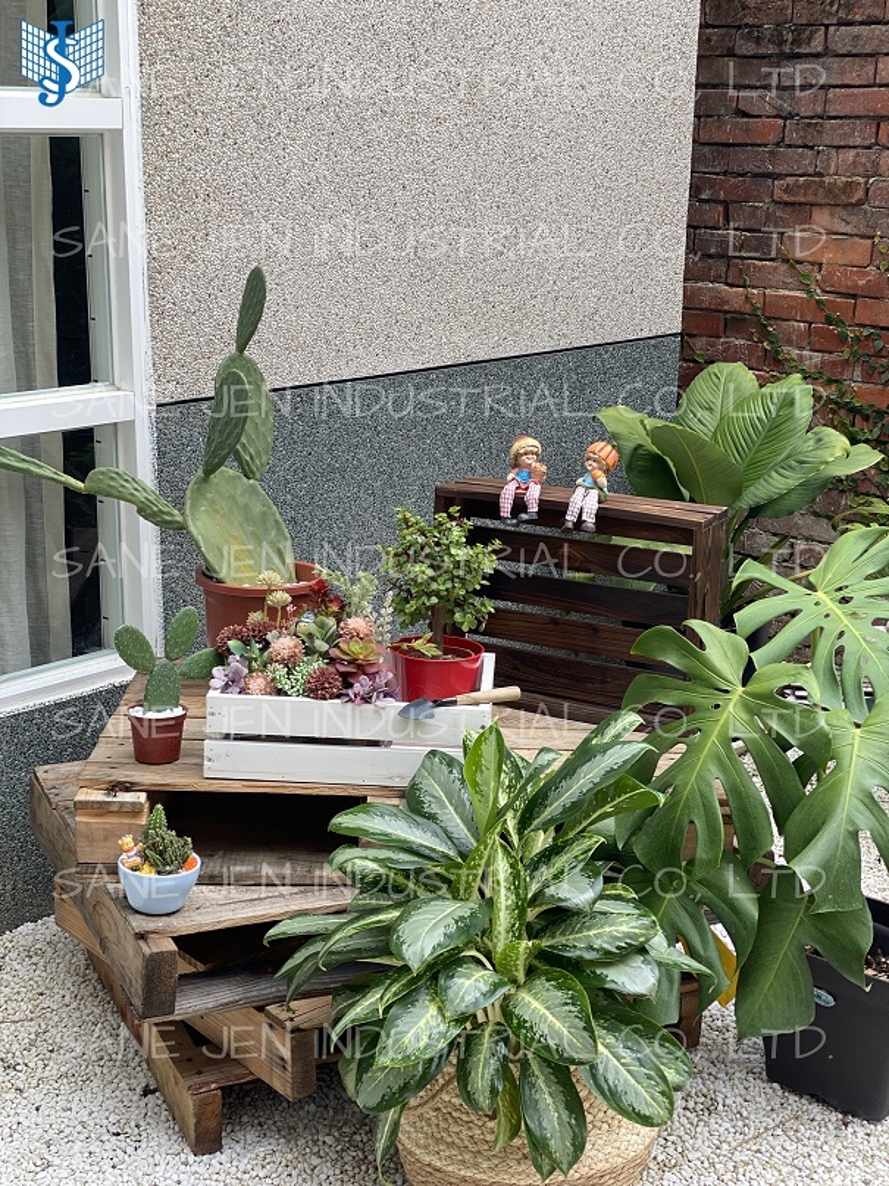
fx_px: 1781
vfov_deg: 36.8
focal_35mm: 52
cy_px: 593
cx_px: 444
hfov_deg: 28.0
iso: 20
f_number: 2
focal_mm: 6
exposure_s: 1/122
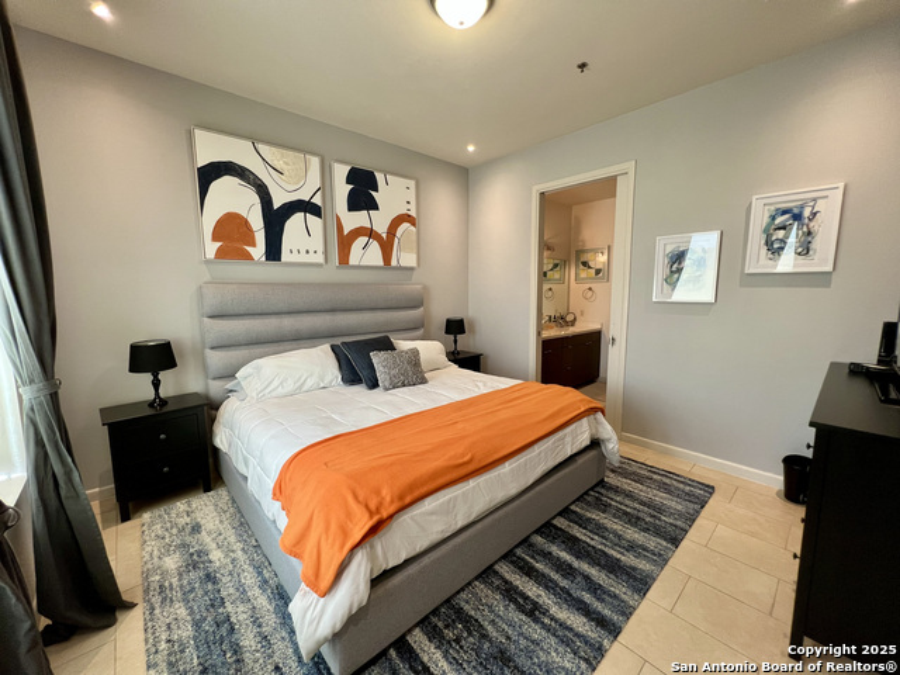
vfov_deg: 89.9
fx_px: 338
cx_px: 450
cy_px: 338
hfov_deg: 106.2
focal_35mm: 13
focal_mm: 1.57
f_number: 1.8
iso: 160
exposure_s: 1/60
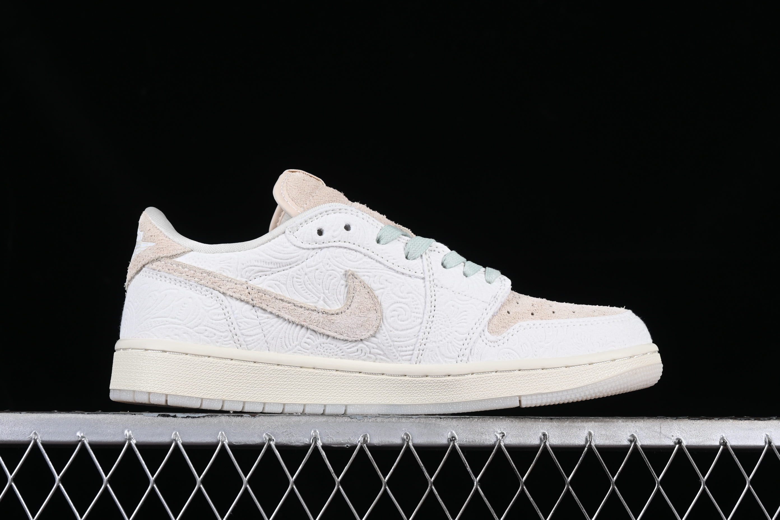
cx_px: 390
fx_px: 1625
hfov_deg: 27.0
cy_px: 260
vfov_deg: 18.2
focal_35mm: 75
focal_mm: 50
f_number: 8
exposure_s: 1/80
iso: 160
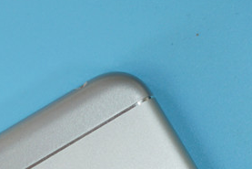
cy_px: 551
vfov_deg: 3.4
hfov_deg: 5.1
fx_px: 2780
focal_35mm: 397
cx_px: -118
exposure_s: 1/60
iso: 100
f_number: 2.2
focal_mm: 55
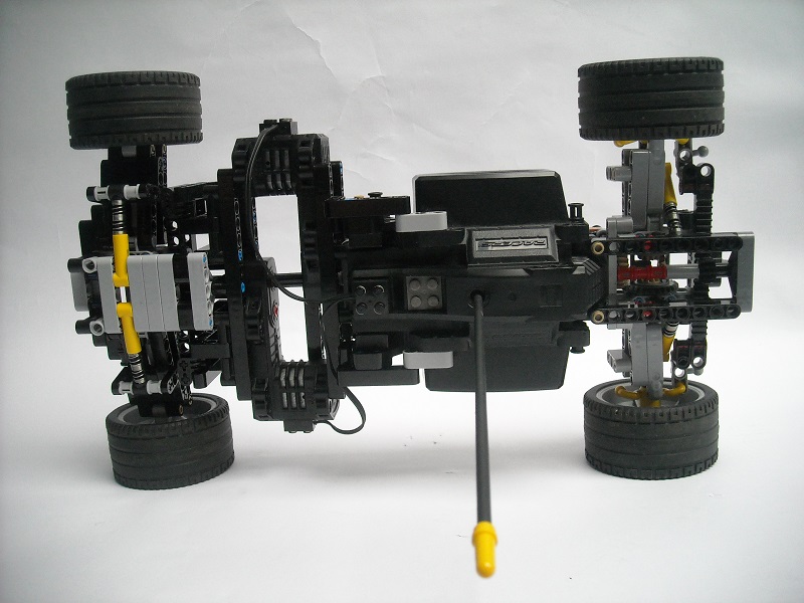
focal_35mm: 35
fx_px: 813
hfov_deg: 52.6
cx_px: 402
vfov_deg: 40.7
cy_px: 302
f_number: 2.8
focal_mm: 5.7
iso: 436
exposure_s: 1/176
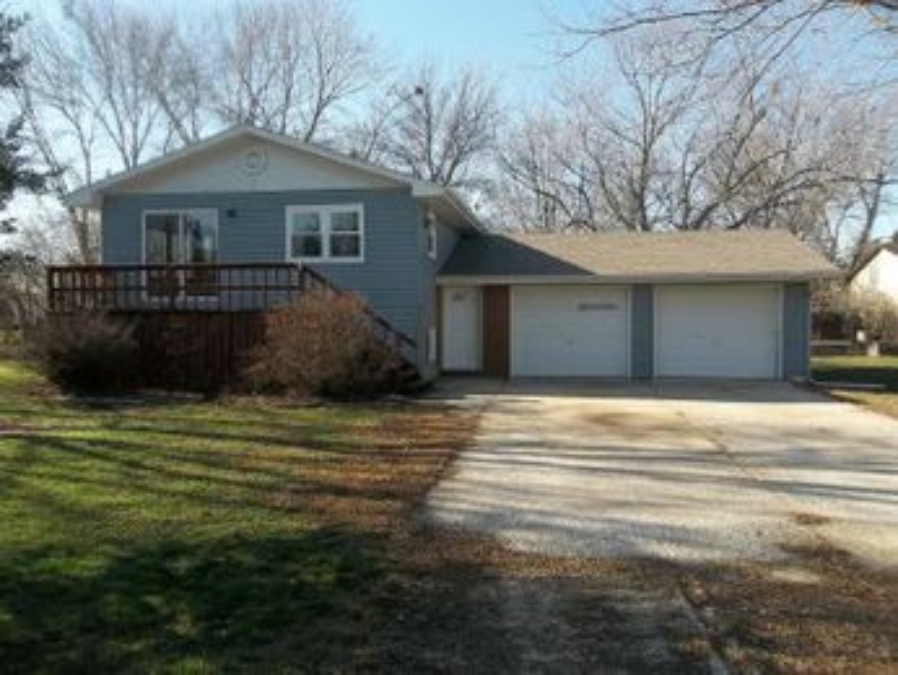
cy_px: 338
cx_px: 449
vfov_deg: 51.4
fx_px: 701
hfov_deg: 65.3
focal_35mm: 27
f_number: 3.5
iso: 80
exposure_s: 1/400
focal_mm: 4.9
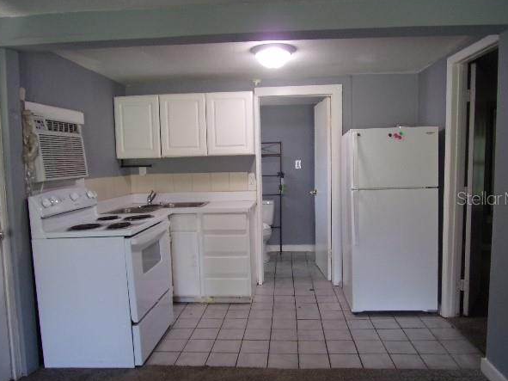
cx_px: 263
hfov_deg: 67.3
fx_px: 381
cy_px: 198
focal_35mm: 26
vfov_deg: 53.0
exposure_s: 1/34
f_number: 3.3
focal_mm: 4.3
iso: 186
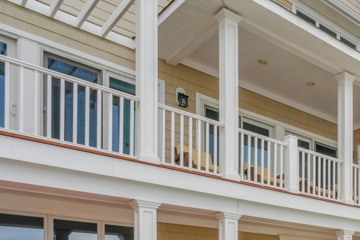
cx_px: 390
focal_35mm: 43
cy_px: 292
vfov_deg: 27.3
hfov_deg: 38.2
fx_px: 430
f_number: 16
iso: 400
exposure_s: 1/40
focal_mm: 16
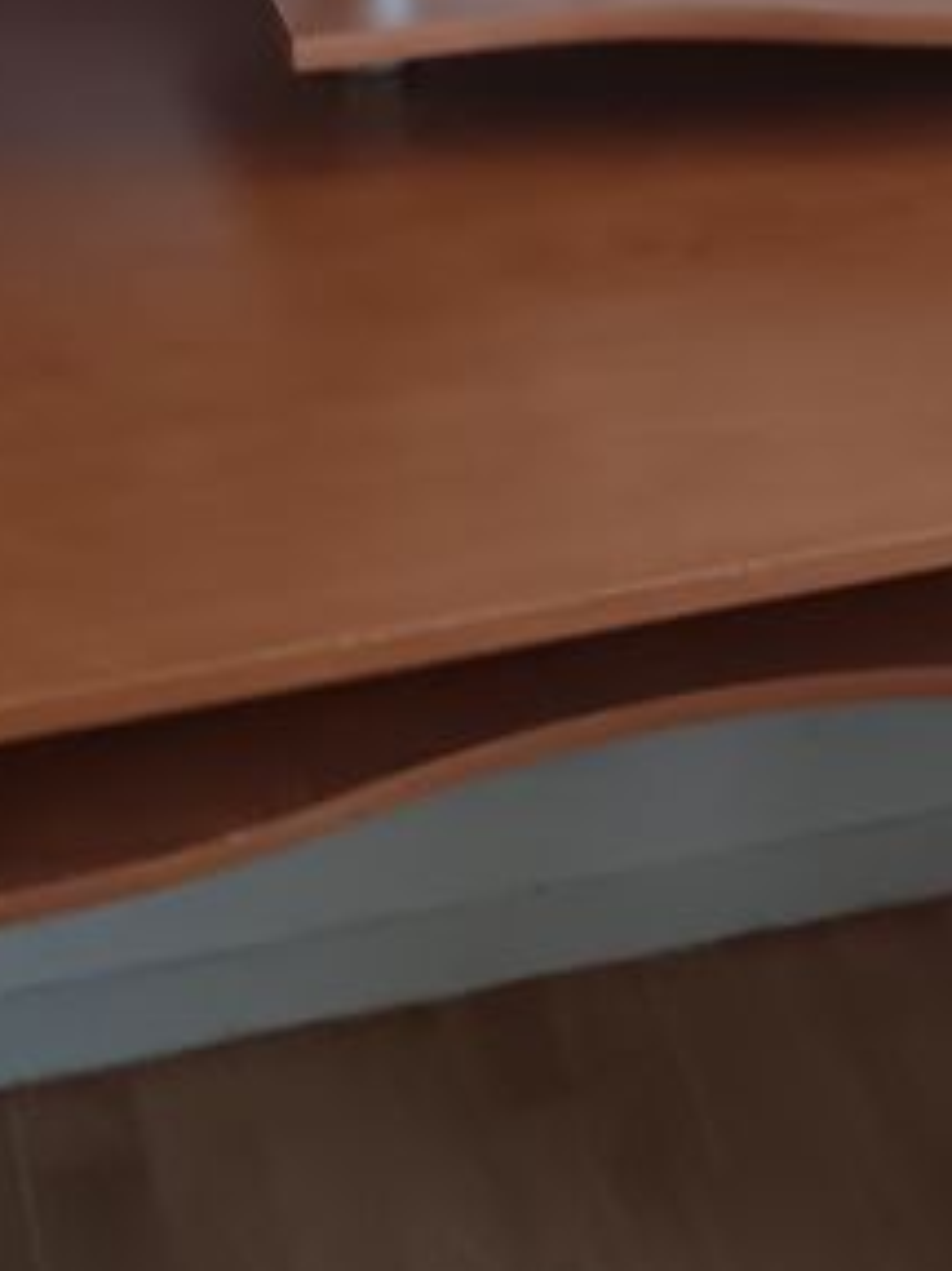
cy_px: 4
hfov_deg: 15.6
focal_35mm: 94
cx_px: 708
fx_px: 3449
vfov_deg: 20.2
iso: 908
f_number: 1.9
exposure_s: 1/50
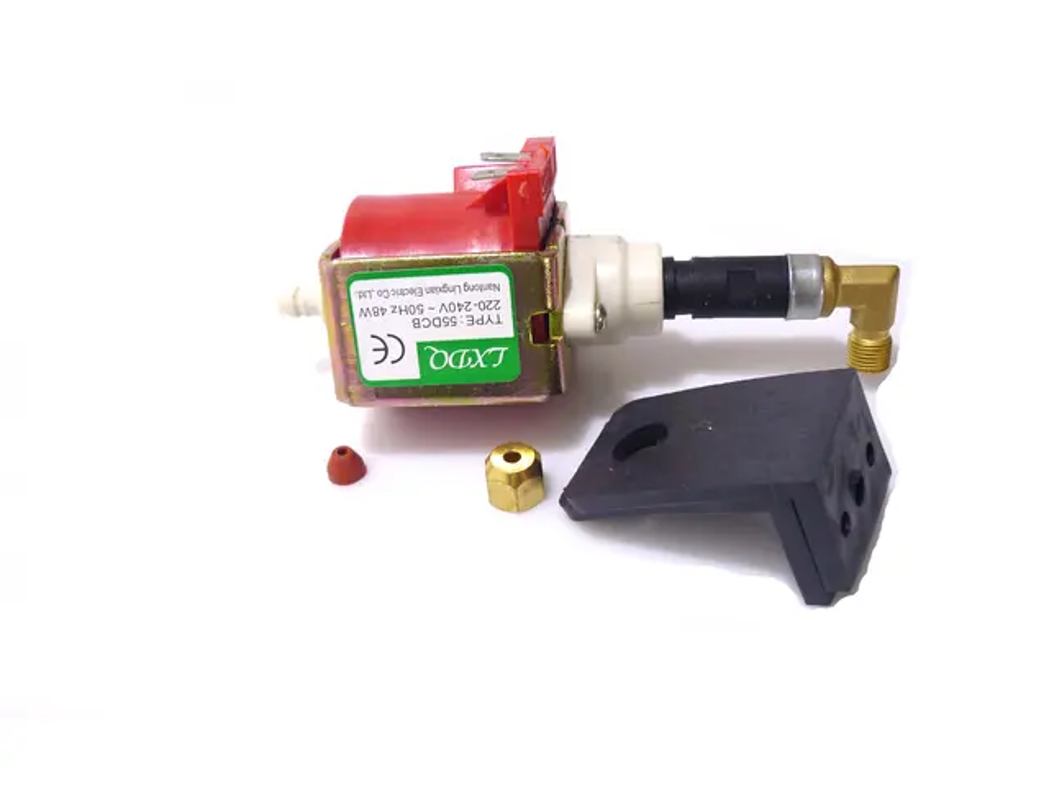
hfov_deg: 55.4
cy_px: 394
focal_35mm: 33
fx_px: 1000
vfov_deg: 42.9
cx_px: 524
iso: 80
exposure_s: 1/60
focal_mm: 5.5
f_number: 2.8
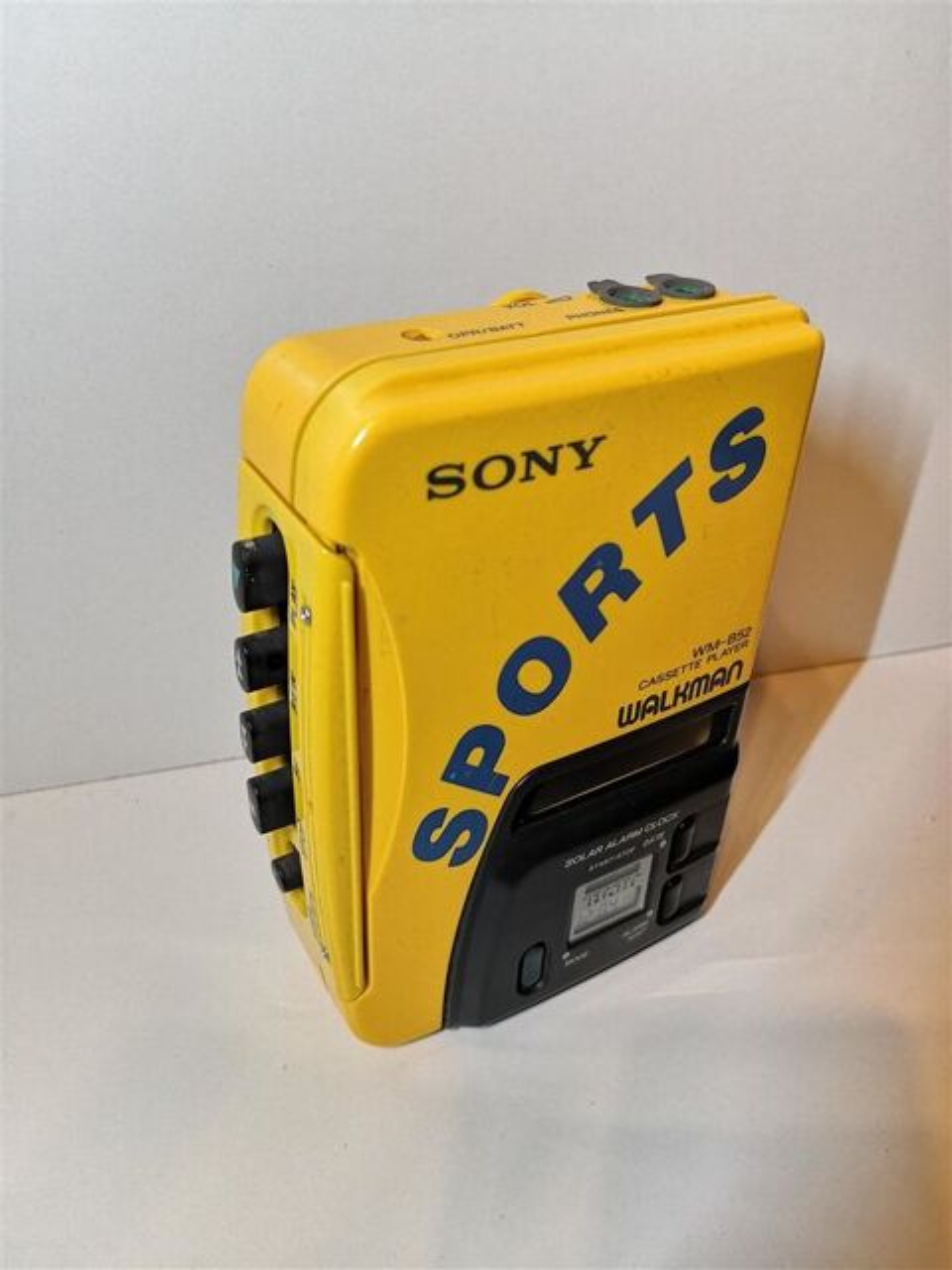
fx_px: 990
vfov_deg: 65.3
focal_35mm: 27
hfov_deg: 51.4
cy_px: 635
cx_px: 476
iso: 200
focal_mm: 3.95
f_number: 1.6
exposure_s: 3
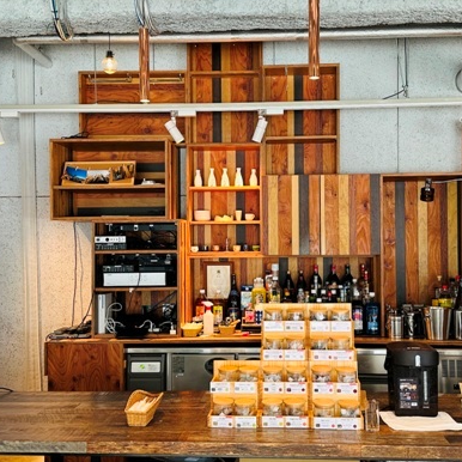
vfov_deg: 38.3
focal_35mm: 44
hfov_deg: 38.3
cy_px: 224
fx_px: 664
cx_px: 251
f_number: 1.78
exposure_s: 1/50
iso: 125
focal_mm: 6.86
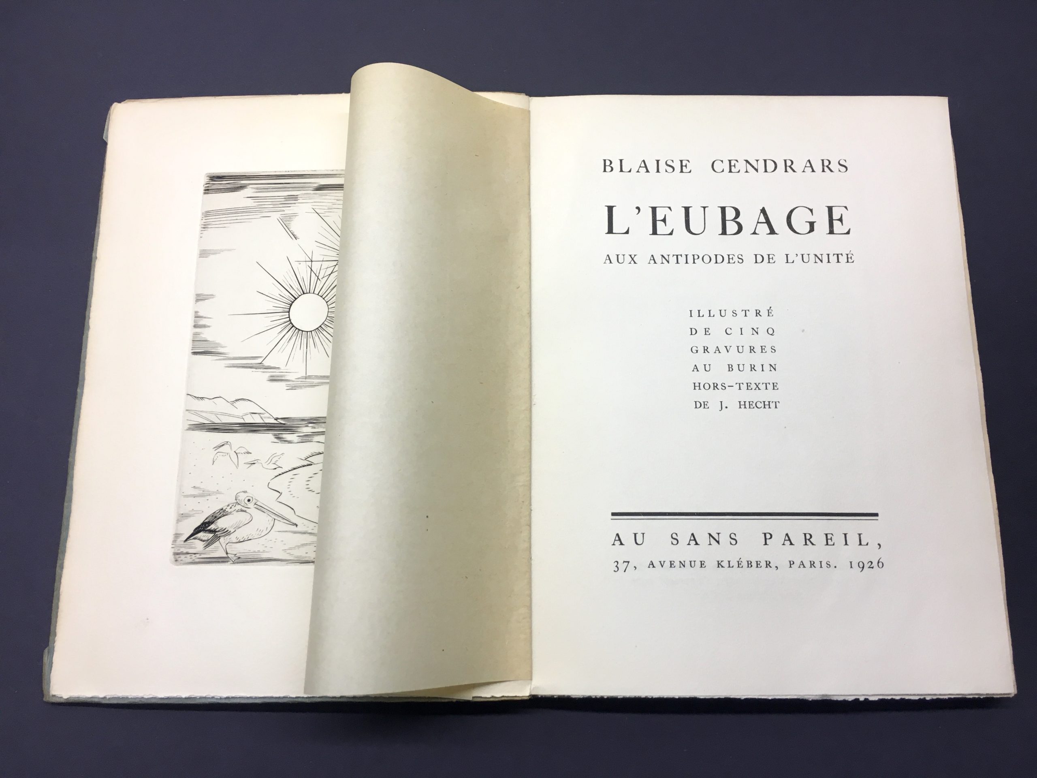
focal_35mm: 29
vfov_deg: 48.2
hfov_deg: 61.7
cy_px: 389
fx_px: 869
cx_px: 518
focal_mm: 4.15
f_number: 2.2
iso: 25
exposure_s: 1/33
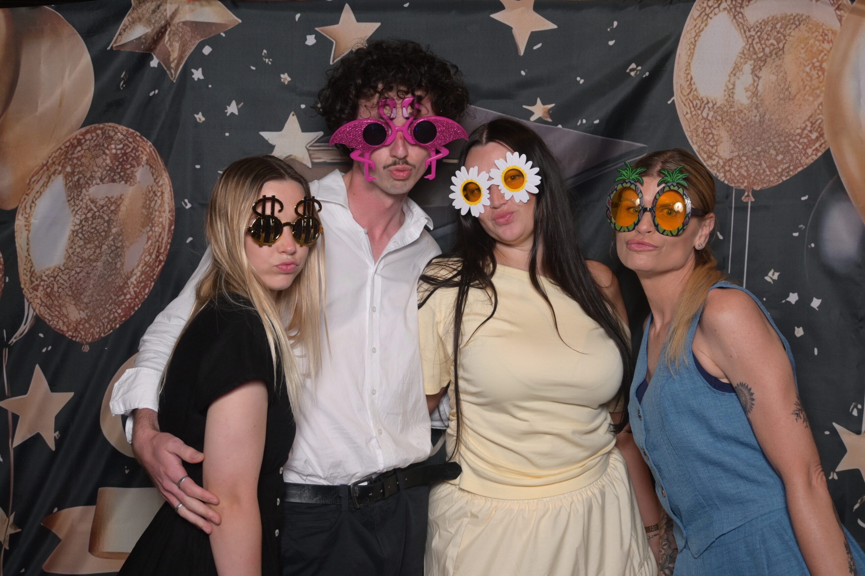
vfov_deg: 29.4
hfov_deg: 43.0
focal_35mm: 46
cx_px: 432
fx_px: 1099
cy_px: 288
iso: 400
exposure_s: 1/60
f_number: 5
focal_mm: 30.5
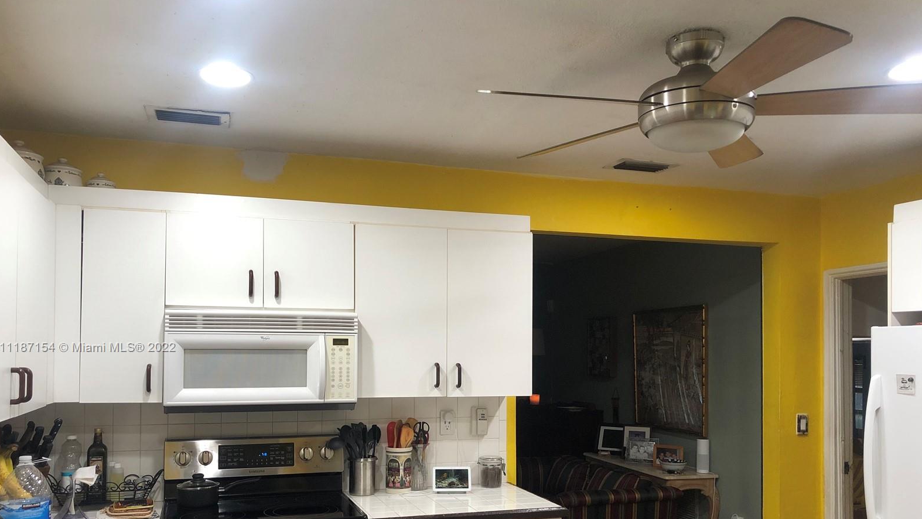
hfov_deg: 62.6
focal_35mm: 31
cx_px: 456
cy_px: 348
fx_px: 758
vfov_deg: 37.4
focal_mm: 3.99
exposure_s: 1/30
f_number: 1.8
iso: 40
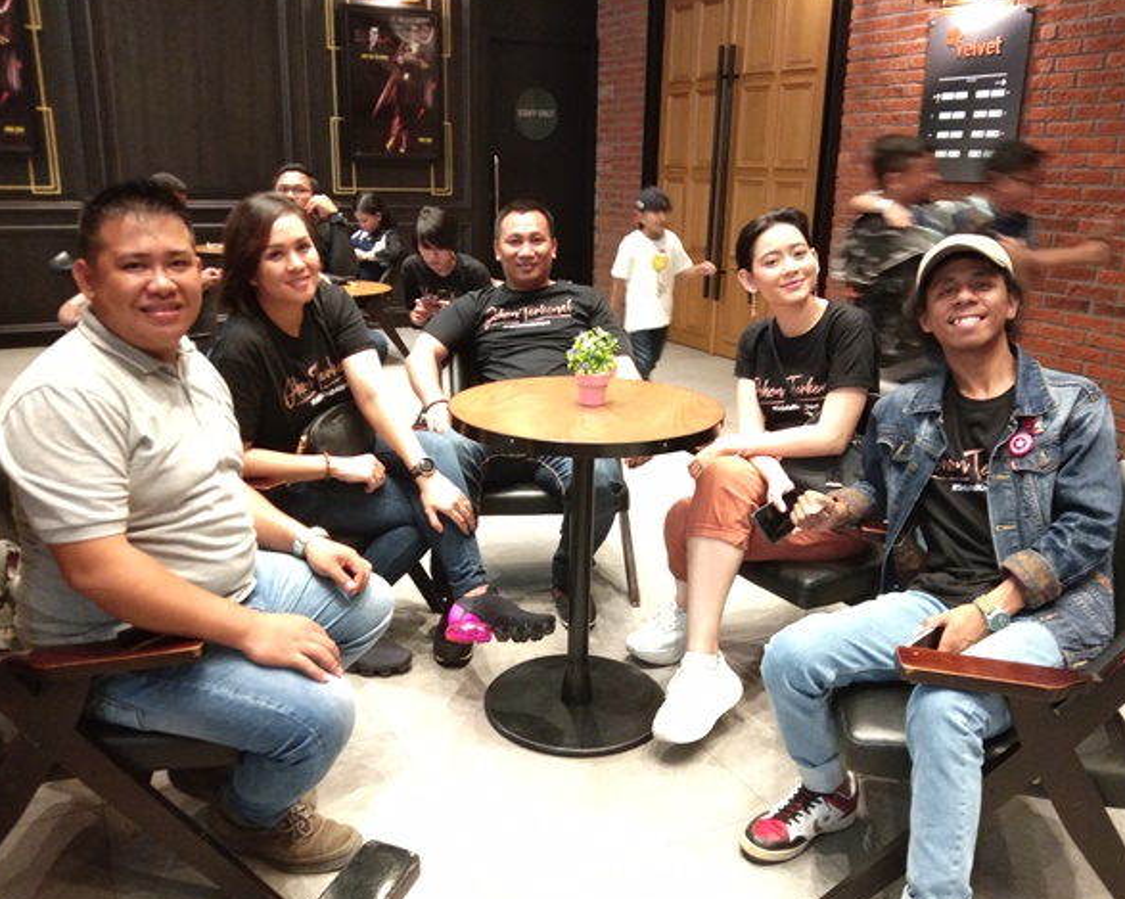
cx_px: 563
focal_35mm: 33
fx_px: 1098
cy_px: 449
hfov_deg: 54.2
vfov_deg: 44.5
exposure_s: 1/14.3
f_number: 2
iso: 800
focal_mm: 3.69
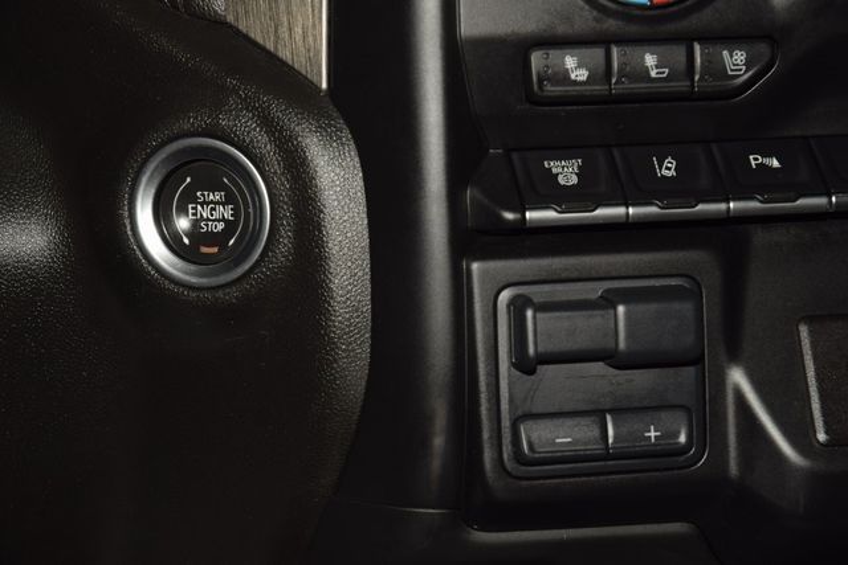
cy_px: 282
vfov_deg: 13.0
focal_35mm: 105
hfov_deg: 19.5
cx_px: 424
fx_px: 2474
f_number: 8
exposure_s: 1/125
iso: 100
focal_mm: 70
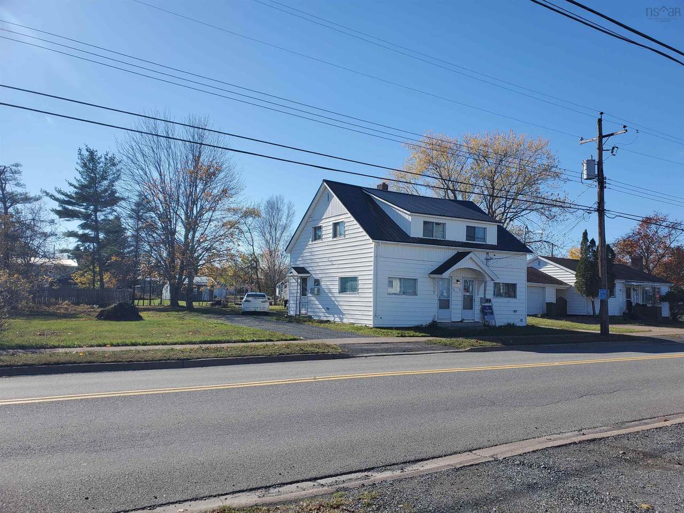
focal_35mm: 26
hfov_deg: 67.3
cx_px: 342
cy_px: 256
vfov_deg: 53.1
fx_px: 514
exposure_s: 1/1617
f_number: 2.4
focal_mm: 4.3
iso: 50
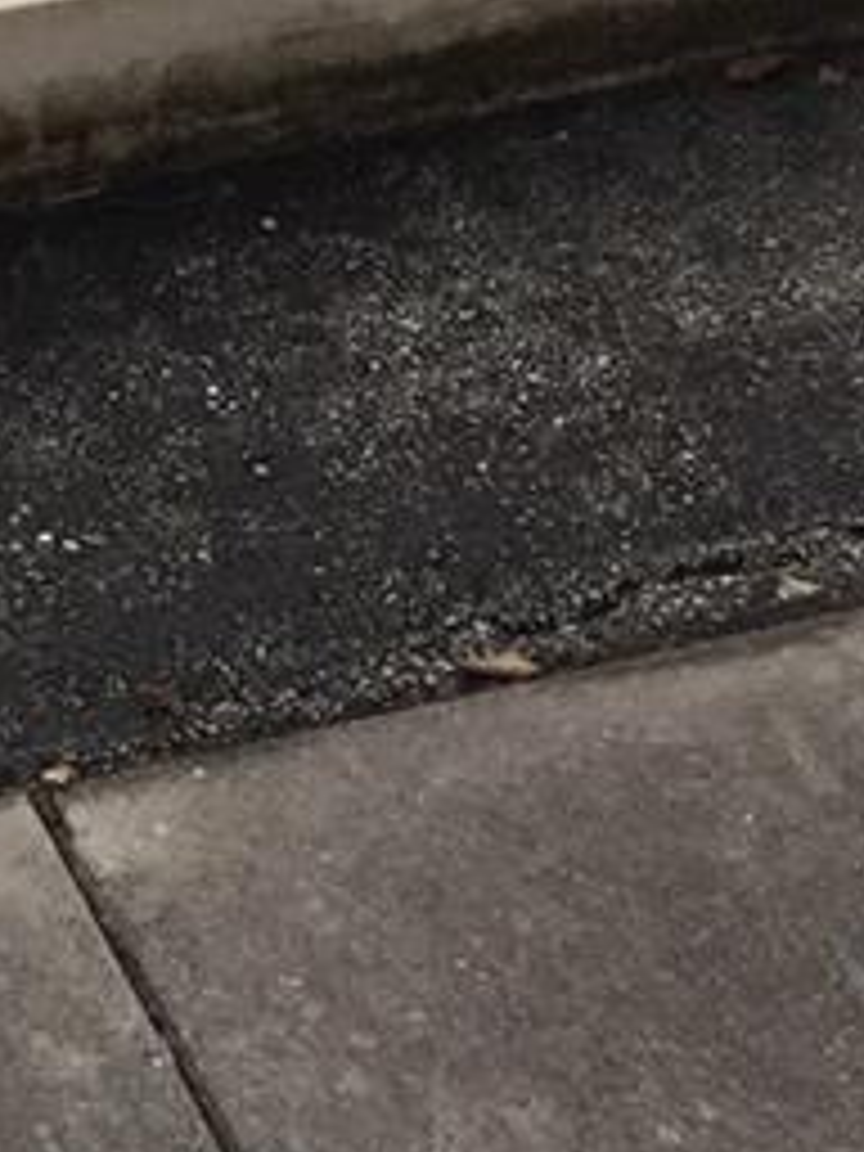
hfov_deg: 10.7
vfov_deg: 12.3
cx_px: -252
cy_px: -1346
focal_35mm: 136
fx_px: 4526
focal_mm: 4.15
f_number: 2.2
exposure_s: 1/1099
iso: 32
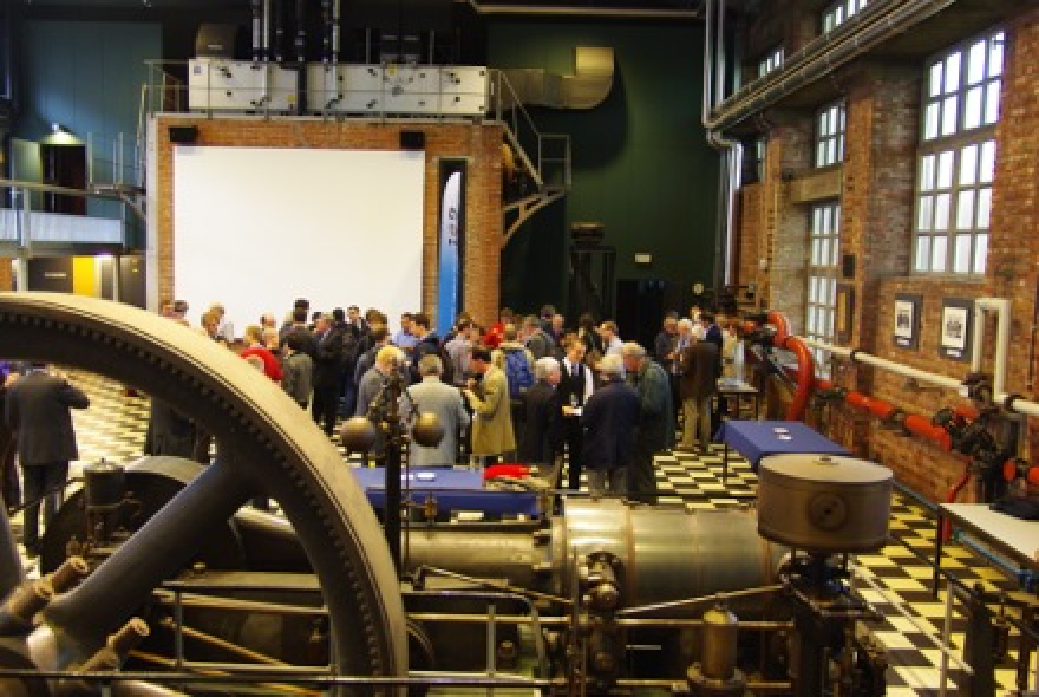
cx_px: 520
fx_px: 954
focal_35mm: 33
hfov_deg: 57.1
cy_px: 348
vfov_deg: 40.1
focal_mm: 22
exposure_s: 1/15
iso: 400
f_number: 3.5
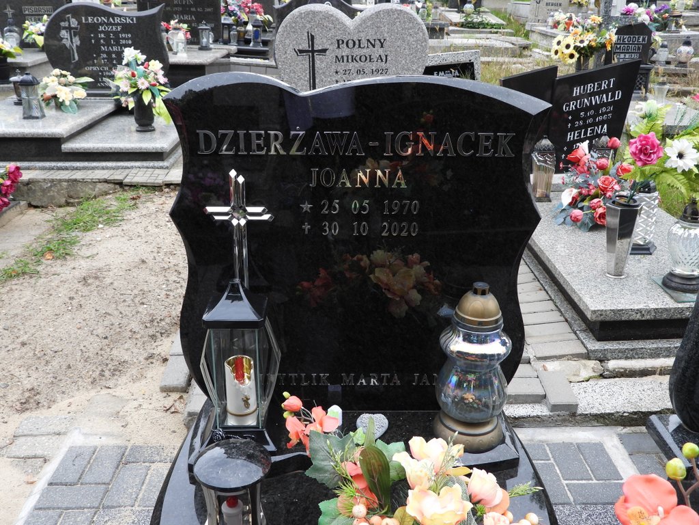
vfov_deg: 44.2
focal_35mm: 32
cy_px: 262
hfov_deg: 56.8
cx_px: 350
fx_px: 646
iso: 100
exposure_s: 1/200
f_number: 3.2
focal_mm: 5.8
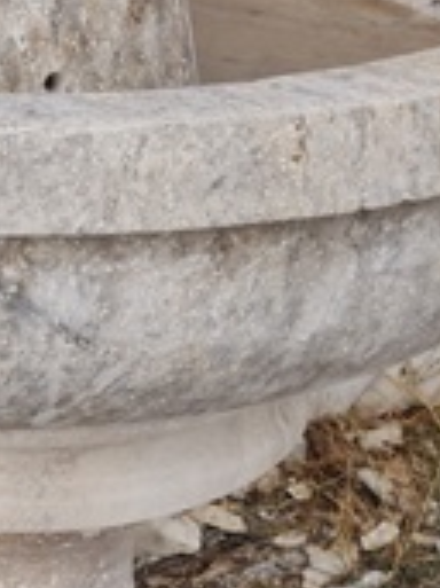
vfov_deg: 10.4
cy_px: 131
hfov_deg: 7.8
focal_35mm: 190
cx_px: 79
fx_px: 3224
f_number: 2
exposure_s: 1/100
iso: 25
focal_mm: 5.9
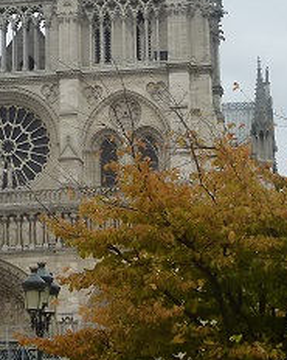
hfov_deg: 12.4
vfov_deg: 15.5
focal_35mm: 124
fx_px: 1319
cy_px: 106
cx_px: 149
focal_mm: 8.3
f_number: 4
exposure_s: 1/400
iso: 160
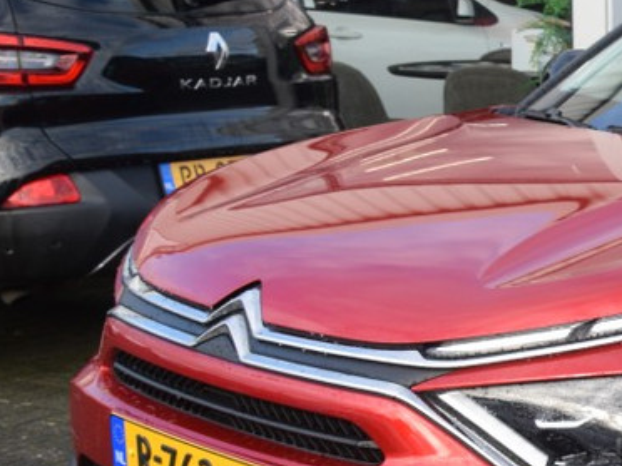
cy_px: 270
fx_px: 1928
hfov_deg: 17.1
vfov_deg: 13.8
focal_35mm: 107
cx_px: 836
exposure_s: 1/200
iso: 400
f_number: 7.1
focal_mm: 27
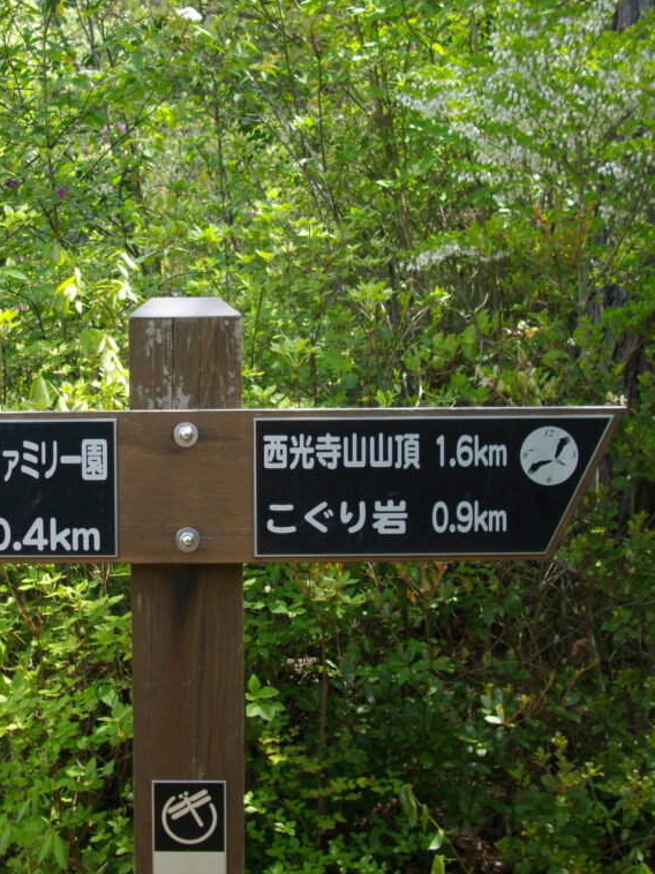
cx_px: 152
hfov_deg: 28.6
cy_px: 440
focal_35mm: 50
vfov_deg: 38.2
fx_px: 1262
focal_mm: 6.2
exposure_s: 1/320
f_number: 2.8
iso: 100
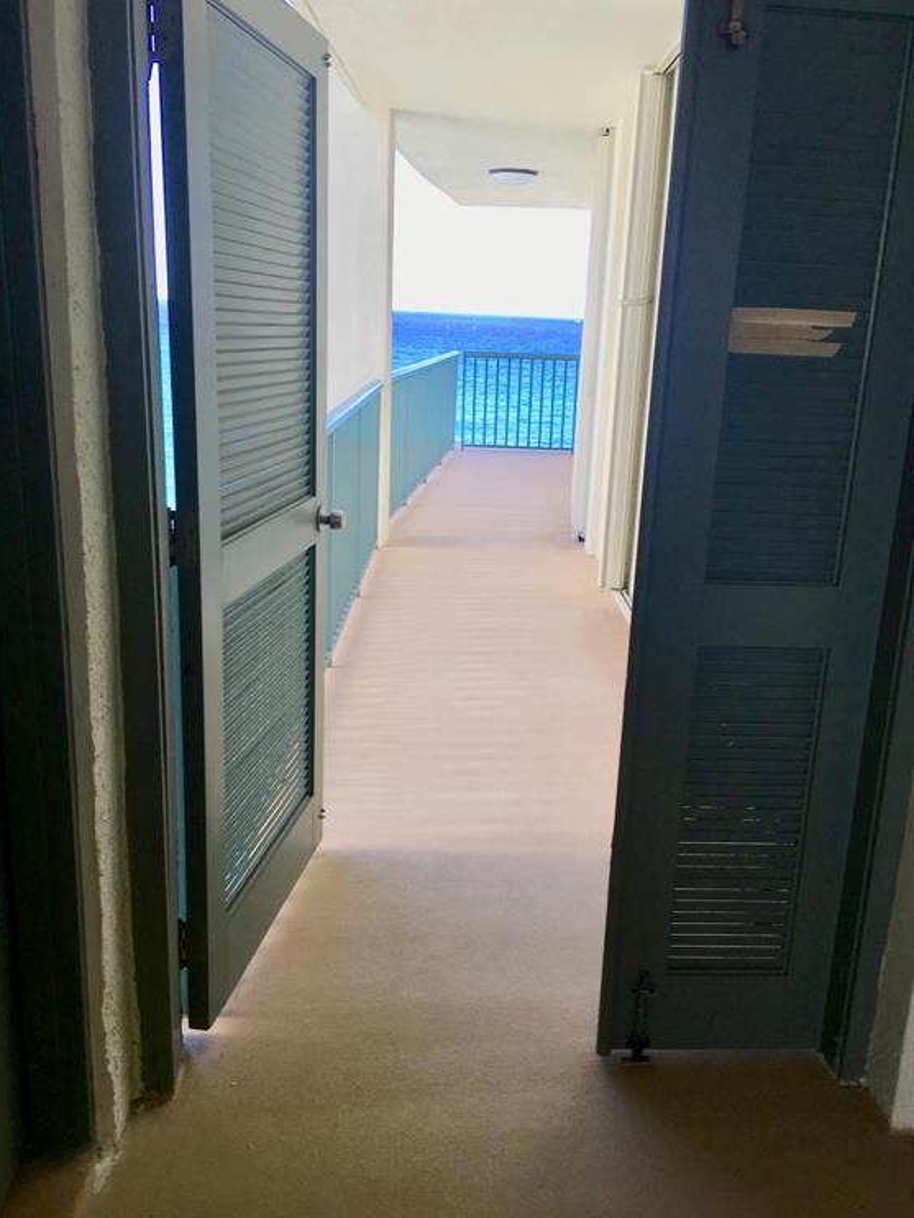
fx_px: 1056
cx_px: 468
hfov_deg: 46.8
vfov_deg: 59.9
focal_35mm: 30
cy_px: 604
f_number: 2.2
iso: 25
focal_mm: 4.15
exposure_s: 1/232
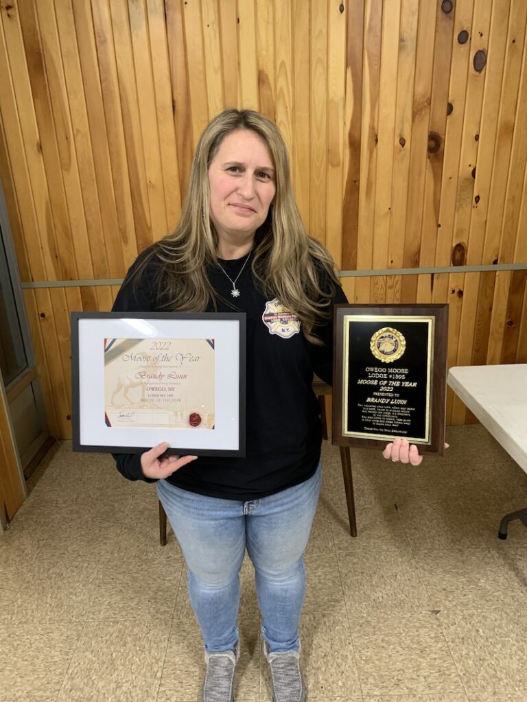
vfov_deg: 67.3
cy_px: 351
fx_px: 527
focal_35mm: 26
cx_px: 264
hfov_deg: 53.1
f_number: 1.8
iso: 200
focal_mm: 4.25
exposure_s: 1/60
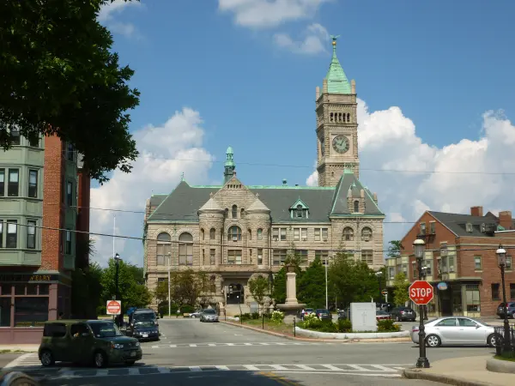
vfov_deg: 29.1
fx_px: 744
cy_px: 193
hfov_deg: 38.2
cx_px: 258
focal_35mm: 50
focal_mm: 9
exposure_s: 1/1300
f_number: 3.9
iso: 100
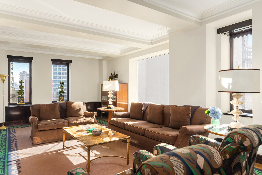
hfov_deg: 73.7
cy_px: 88
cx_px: 131
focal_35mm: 24
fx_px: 175
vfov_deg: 53.1
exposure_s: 1/15
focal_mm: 24
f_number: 7.1
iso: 500
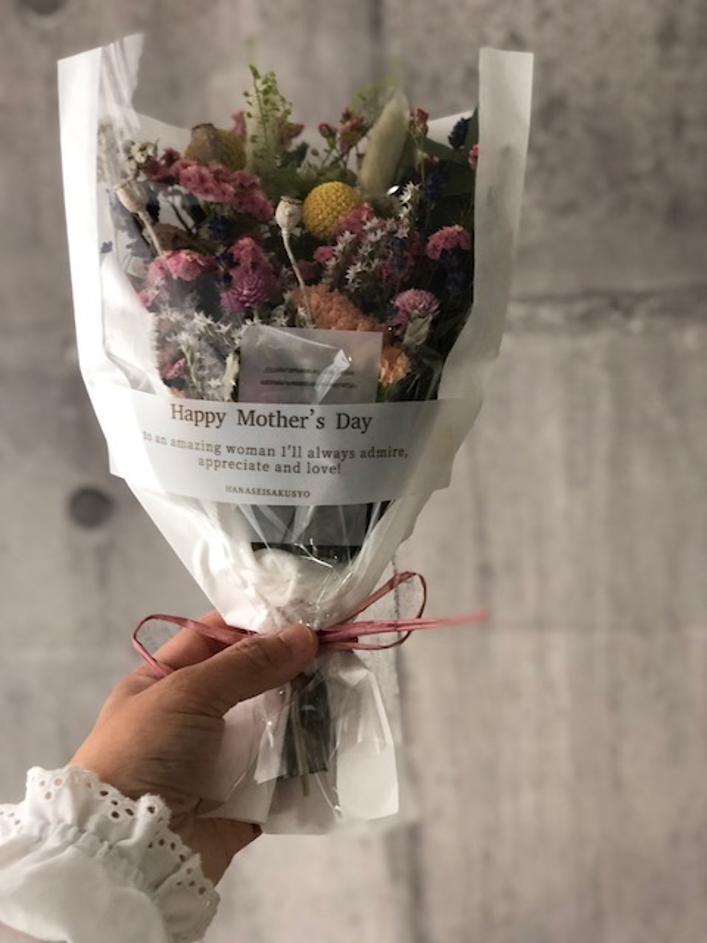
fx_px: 1416
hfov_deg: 28.0
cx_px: 354
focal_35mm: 52
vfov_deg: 36.8
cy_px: 472
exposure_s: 1/40
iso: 100
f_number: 2.4
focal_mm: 6
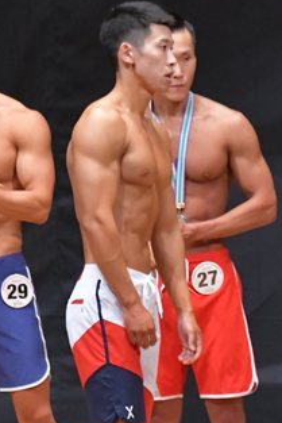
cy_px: 308
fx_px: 7840
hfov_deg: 2.1
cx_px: 149
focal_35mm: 668
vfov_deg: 3.1
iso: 8000
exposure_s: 1/400
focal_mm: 180
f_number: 5.6
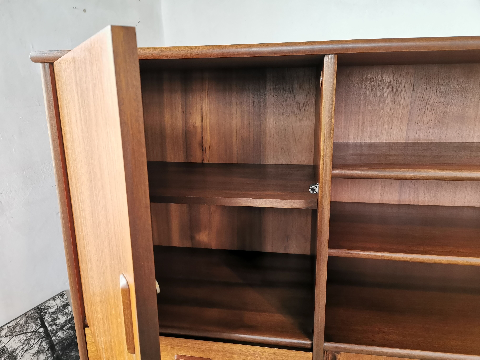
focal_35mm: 27
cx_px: 240
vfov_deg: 51.4
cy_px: 180
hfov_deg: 65.3
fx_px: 374
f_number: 1.6
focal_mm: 5.56
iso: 320
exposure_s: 1/120
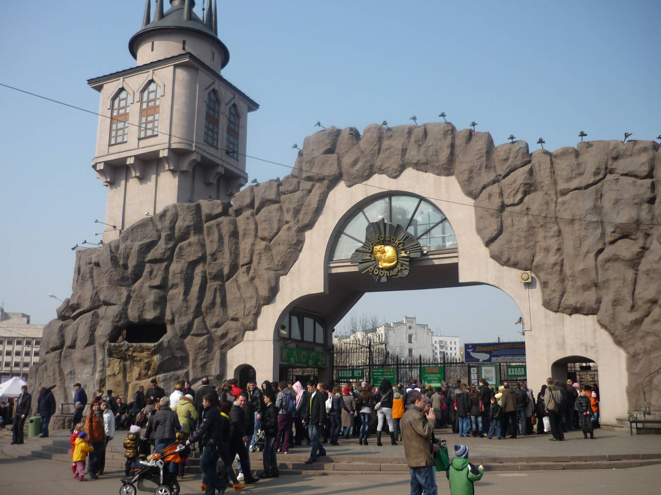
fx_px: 630
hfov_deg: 55.4
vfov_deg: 42.9
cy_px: 248
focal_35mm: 33
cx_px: 330
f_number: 8
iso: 100
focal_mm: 5.5
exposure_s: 1/200
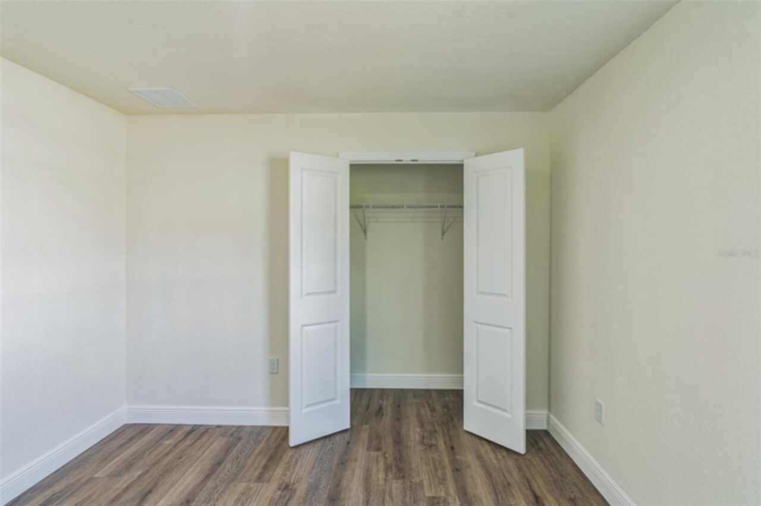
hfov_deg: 96.8
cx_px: 380
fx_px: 338
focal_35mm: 16
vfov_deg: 73.7
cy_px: 253
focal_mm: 16
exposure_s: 1/10
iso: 400
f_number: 8
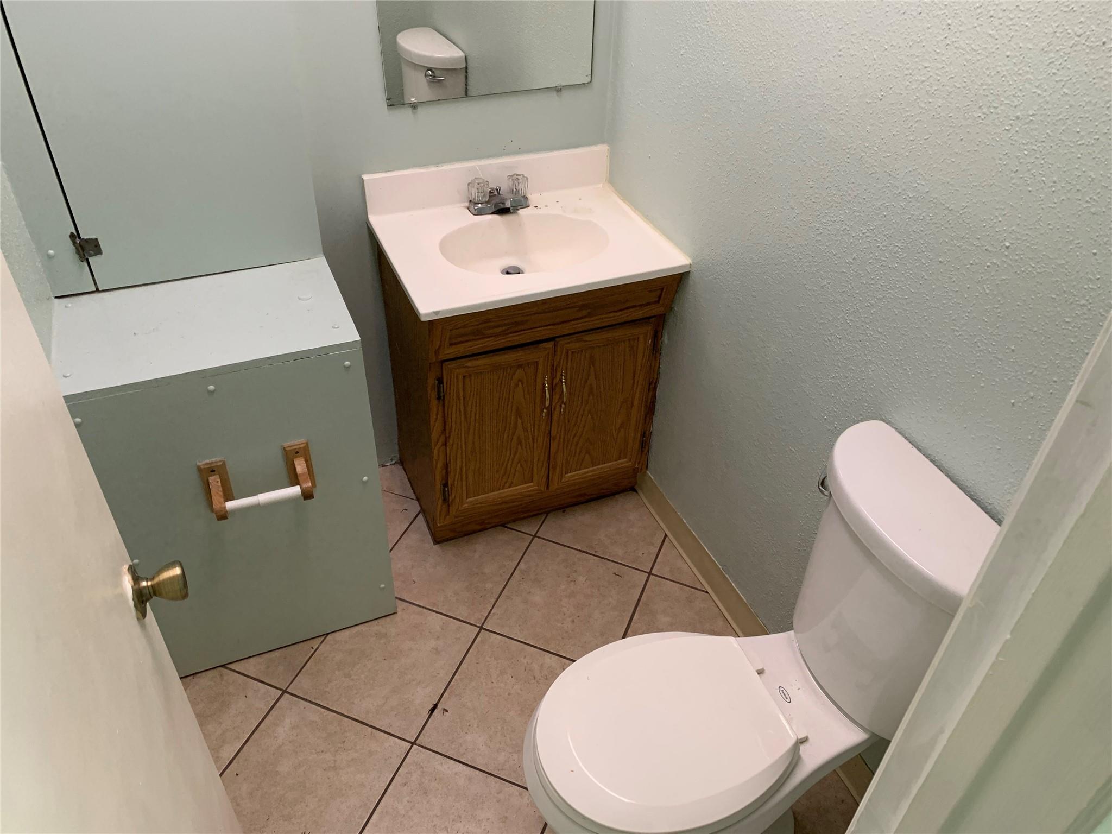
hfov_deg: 67.3
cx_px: 556
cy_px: 417
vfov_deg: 53.1
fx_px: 835
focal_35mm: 26
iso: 80
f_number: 1.8
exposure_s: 1/60
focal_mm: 4.25
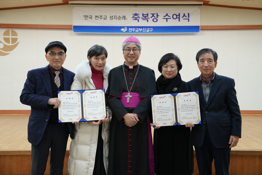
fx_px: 298
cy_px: 88
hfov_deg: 47.4
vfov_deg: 32.6
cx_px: 131
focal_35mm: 41
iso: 1600
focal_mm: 41
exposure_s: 1/160
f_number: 4
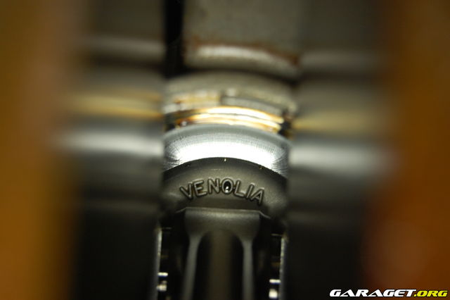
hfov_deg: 27.0
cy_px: 150
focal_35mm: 75
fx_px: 937
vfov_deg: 18.2
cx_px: 225
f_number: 5.6
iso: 500
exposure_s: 1/30
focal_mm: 50
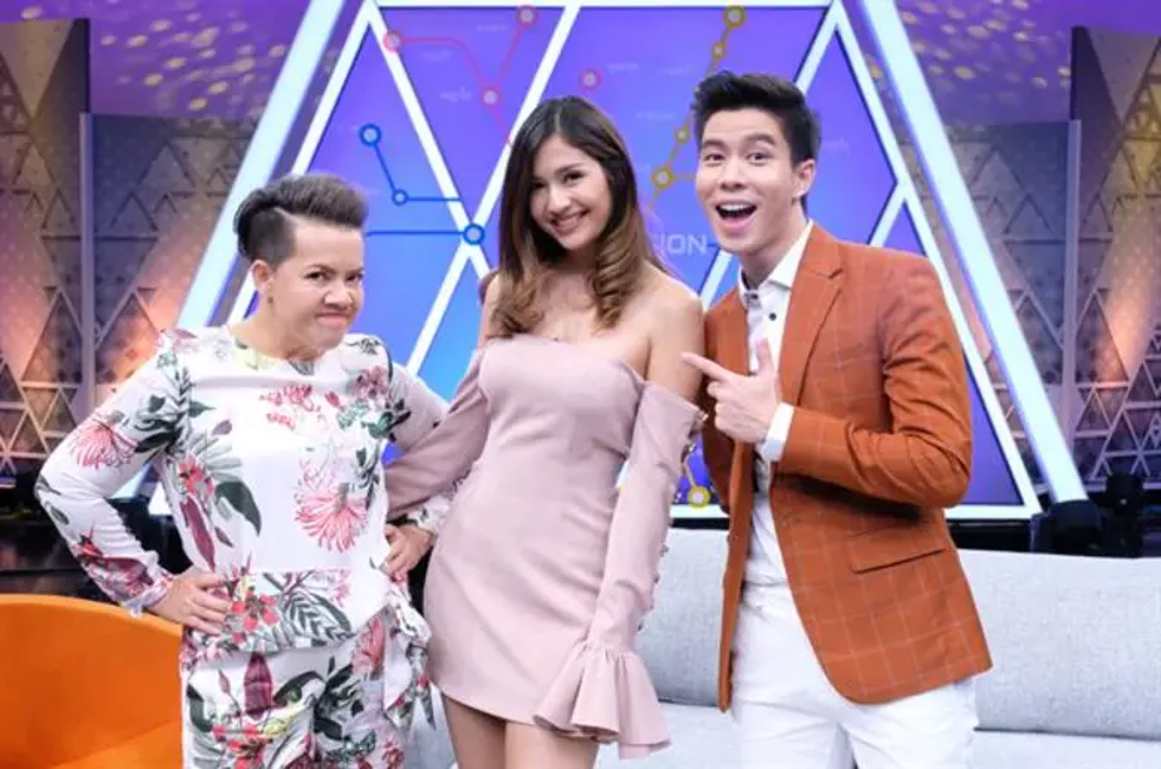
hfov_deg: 44.6
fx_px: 1416
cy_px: 384
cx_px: 580
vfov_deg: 30.4
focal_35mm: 44
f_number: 13
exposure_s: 1/250
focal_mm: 29.3
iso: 6400
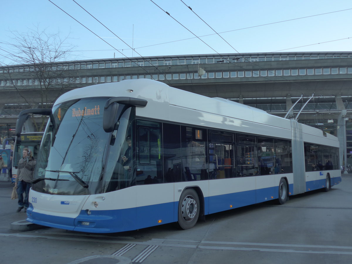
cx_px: 176
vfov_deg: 39.7
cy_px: 132
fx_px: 366
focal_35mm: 36
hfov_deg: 51.4
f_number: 2.4
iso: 160
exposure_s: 1/400
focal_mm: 7.5
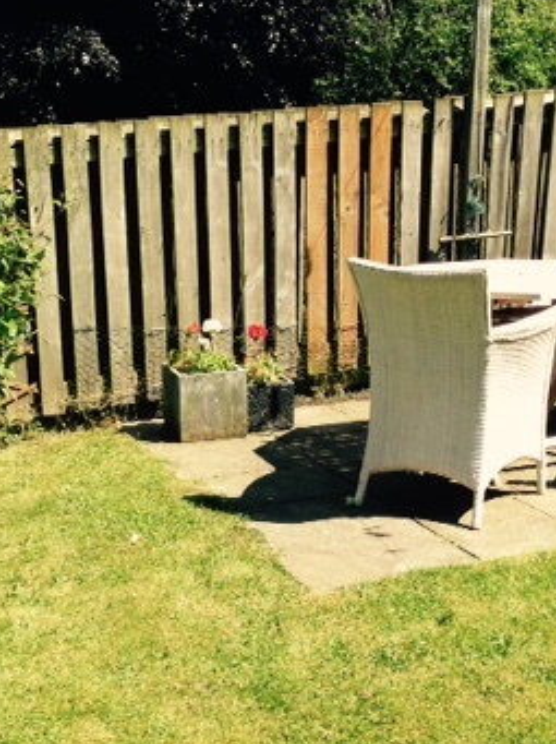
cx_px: 349
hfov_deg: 23.5
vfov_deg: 31.1
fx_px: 1330
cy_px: 449
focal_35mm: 62
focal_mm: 4.12
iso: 50
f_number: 2.4
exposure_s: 1/763
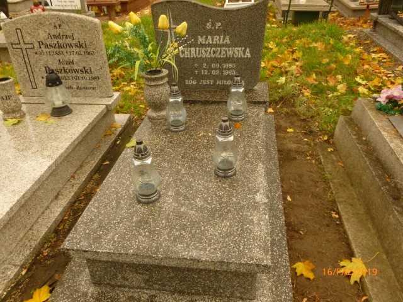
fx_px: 326
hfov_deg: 63.4
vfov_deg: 49.7
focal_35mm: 28
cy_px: 151
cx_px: 202
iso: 200
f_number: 3.3
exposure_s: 1/160
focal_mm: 5
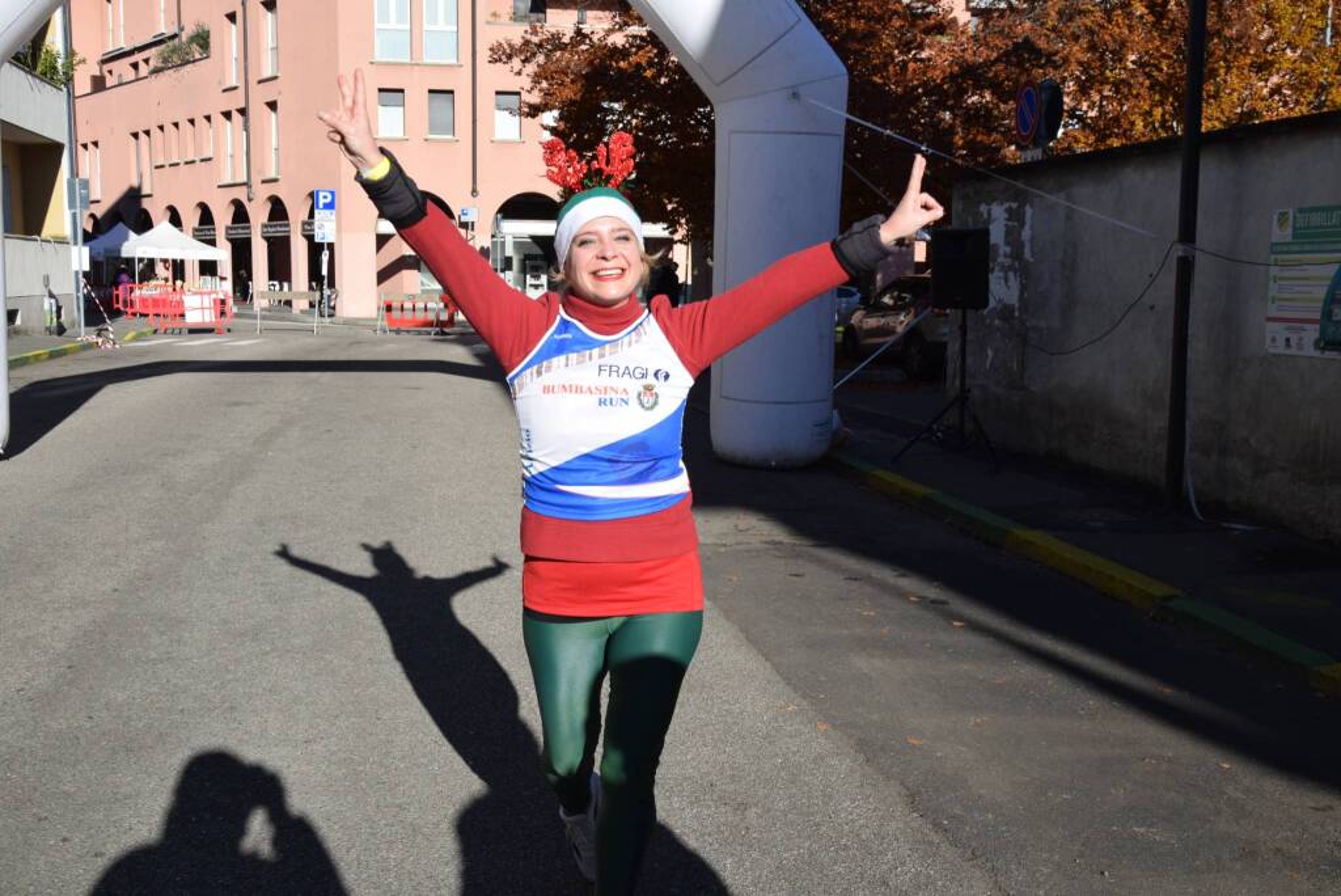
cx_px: 670
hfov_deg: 53.1
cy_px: 448
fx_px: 1342
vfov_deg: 36.9
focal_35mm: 36
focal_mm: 24
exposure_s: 1/320
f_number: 9
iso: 200
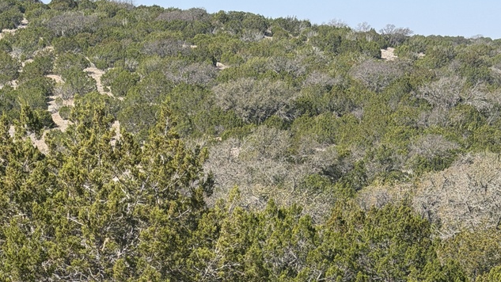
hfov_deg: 17.9
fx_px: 1581
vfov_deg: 9.9
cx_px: 142
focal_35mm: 119
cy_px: 426
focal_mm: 6.76
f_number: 1.78
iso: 64
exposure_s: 1/3534
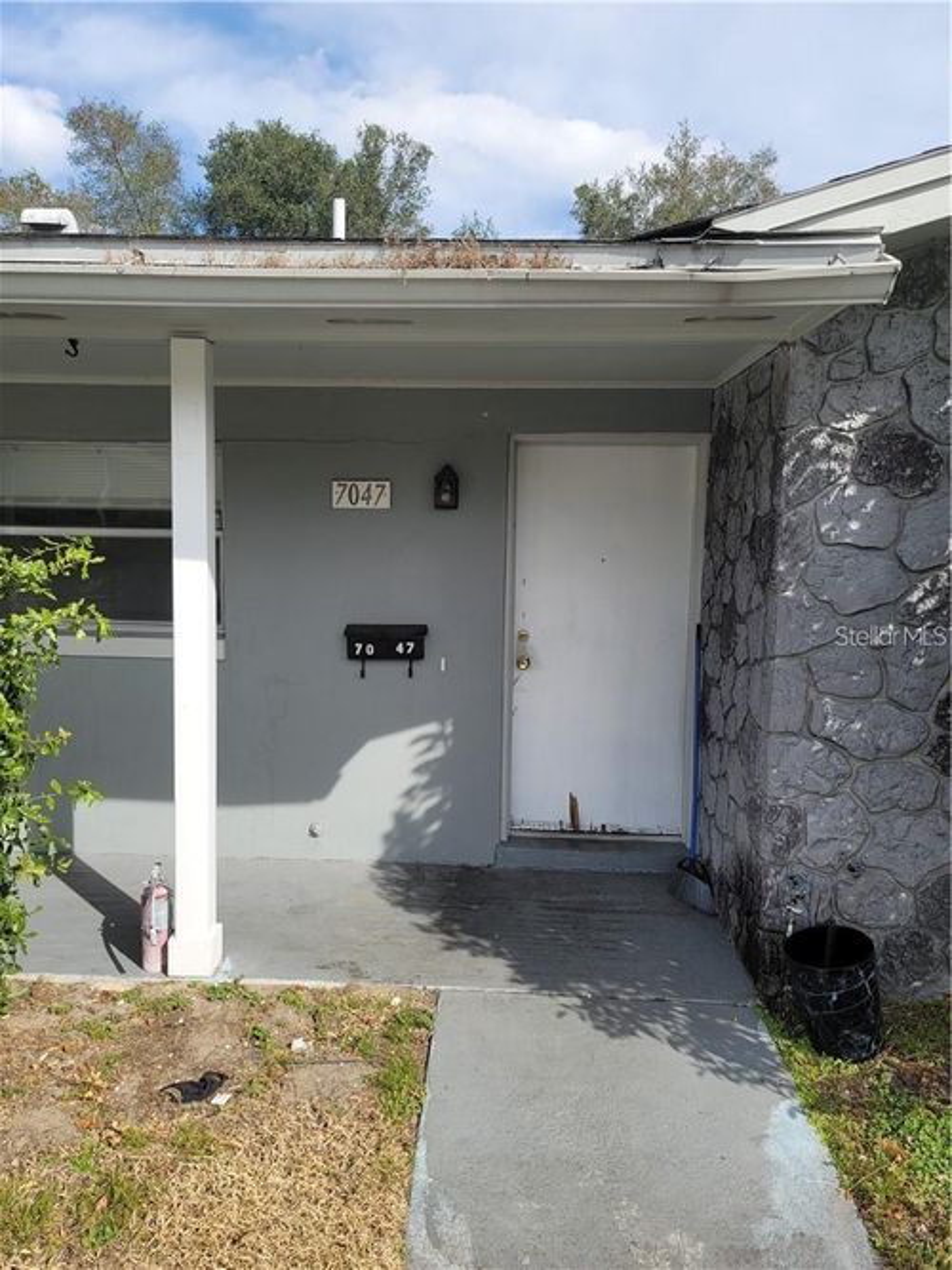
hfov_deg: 54.9
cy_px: 635
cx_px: 476
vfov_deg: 69.4
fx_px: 917
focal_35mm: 25
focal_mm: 7
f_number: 1.8
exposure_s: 1/805
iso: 20
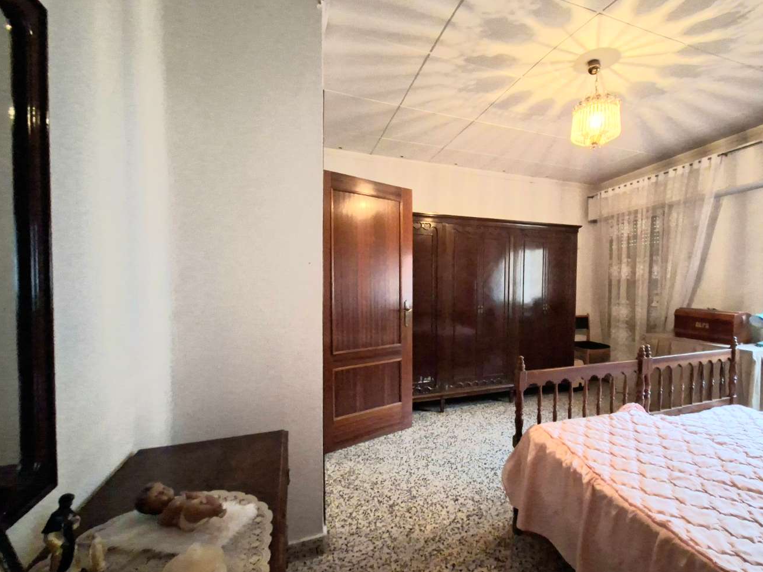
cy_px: 301
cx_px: 429
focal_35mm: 15
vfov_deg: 81.7
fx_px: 331
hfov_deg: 97.7
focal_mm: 1.74
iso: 800
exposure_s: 1/20
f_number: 2.2
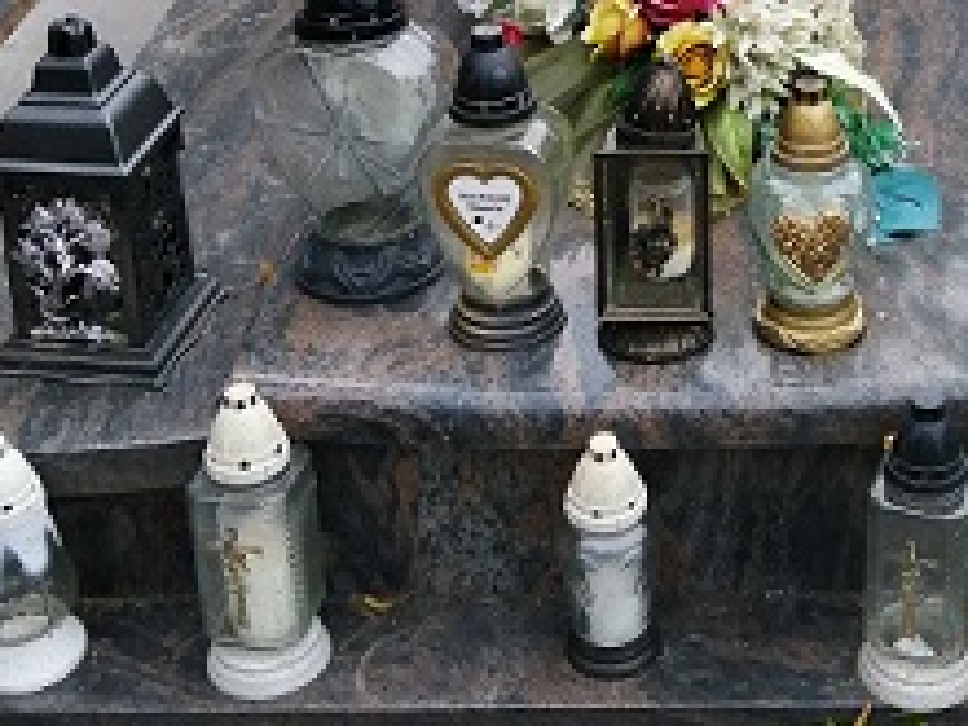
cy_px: -29
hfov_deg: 27.6
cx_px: 785
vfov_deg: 20.5
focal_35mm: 69
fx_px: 1930
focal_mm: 3.6
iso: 100
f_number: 1.8
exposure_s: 1/900
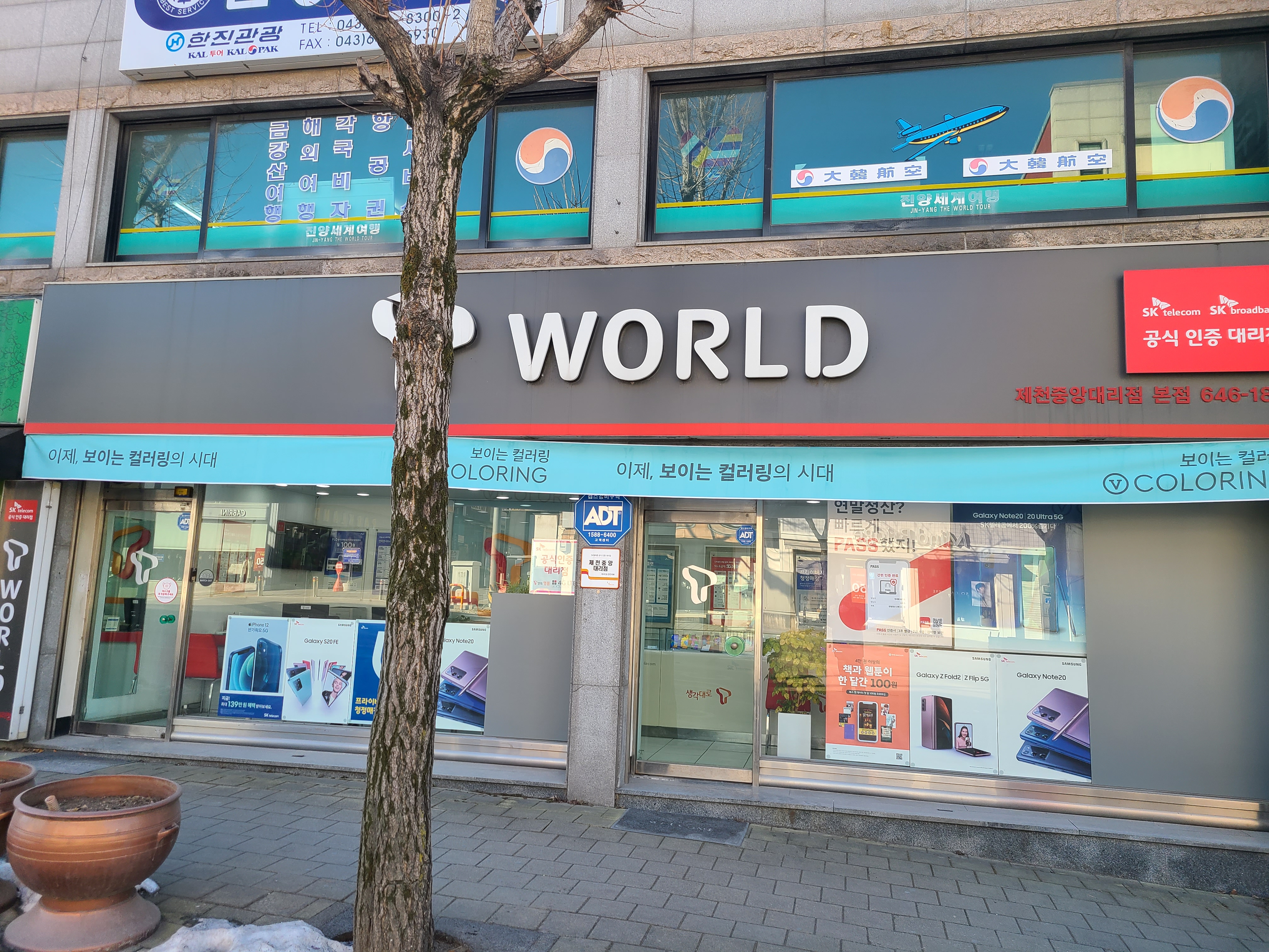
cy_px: 476
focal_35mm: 26
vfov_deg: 53.1
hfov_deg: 67.3
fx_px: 953
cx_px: 634
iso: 40
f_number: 1.8
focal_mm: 5.4
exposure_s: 1/320
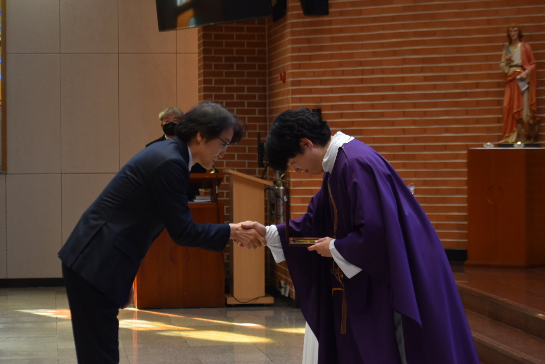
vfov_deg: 12.7
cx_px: 272
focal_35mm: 108
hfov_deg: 18.9
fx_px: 1636
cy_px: 182
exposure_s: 1/60
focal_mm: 72
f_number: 4.8
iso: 450
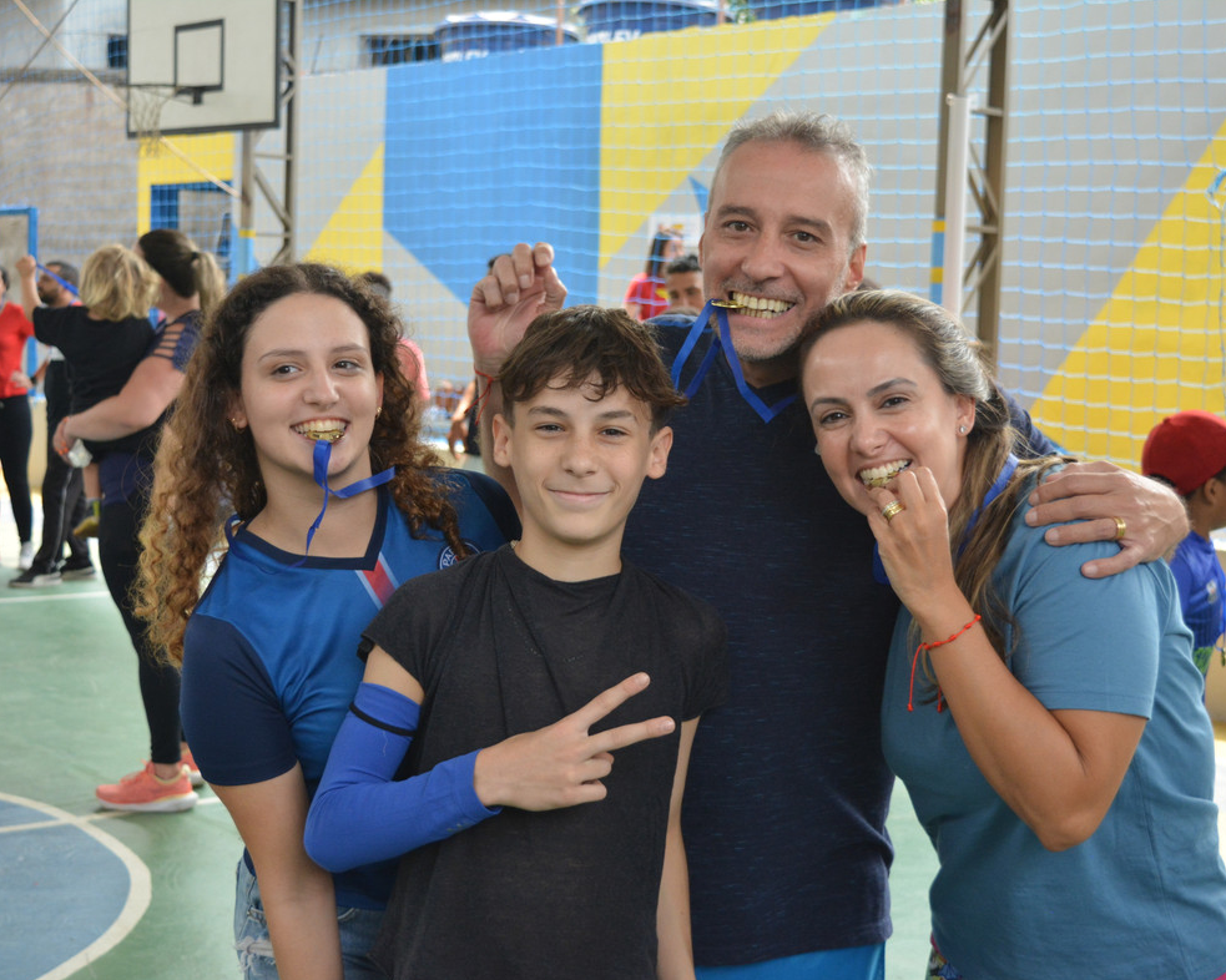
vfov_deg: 27.6
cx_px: 645
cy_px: 496
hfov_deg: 34.1
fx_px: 1995
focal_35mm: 55
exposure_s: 1/500
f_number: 4.5
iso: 1000
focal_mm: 32
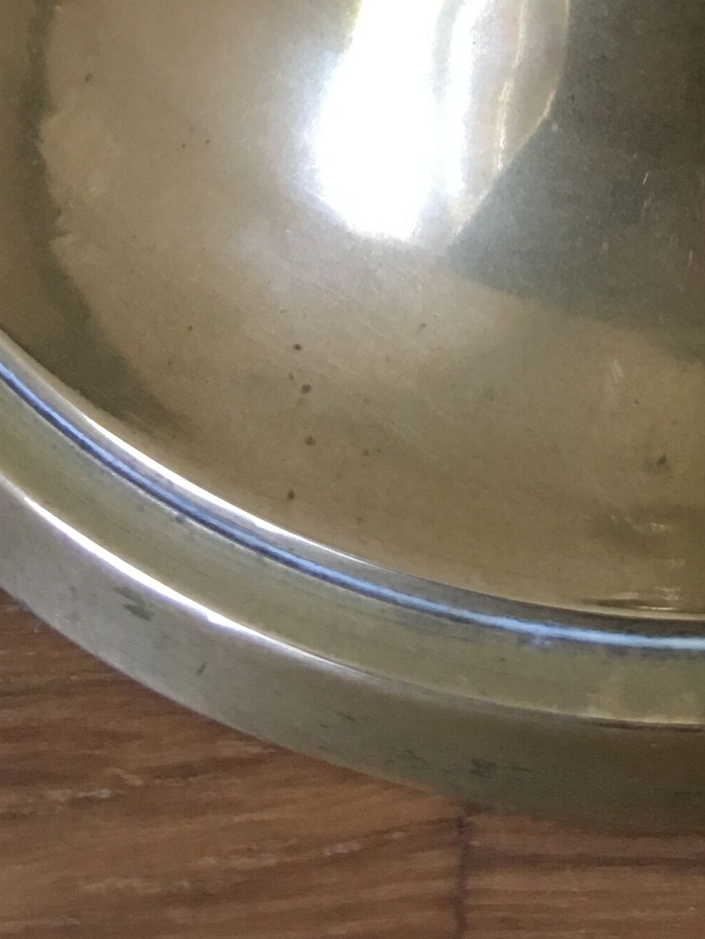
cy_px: -424
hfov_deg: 16.4
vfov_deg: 19.7
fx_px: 2389
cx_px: 744
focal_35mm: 88
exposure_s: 1/33
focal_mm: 4.15
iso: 125
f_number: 2.2
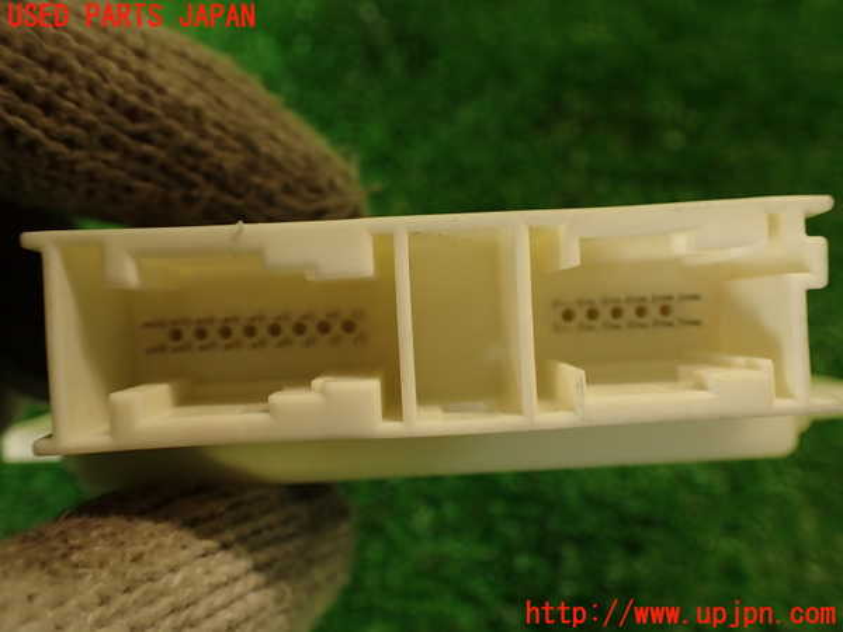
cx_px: 422
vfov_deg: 44.2
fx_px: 779
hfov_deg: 56.8
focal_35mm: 32
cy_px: 316
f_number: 2.4
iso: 200
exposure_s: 1/50
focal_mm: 5.79
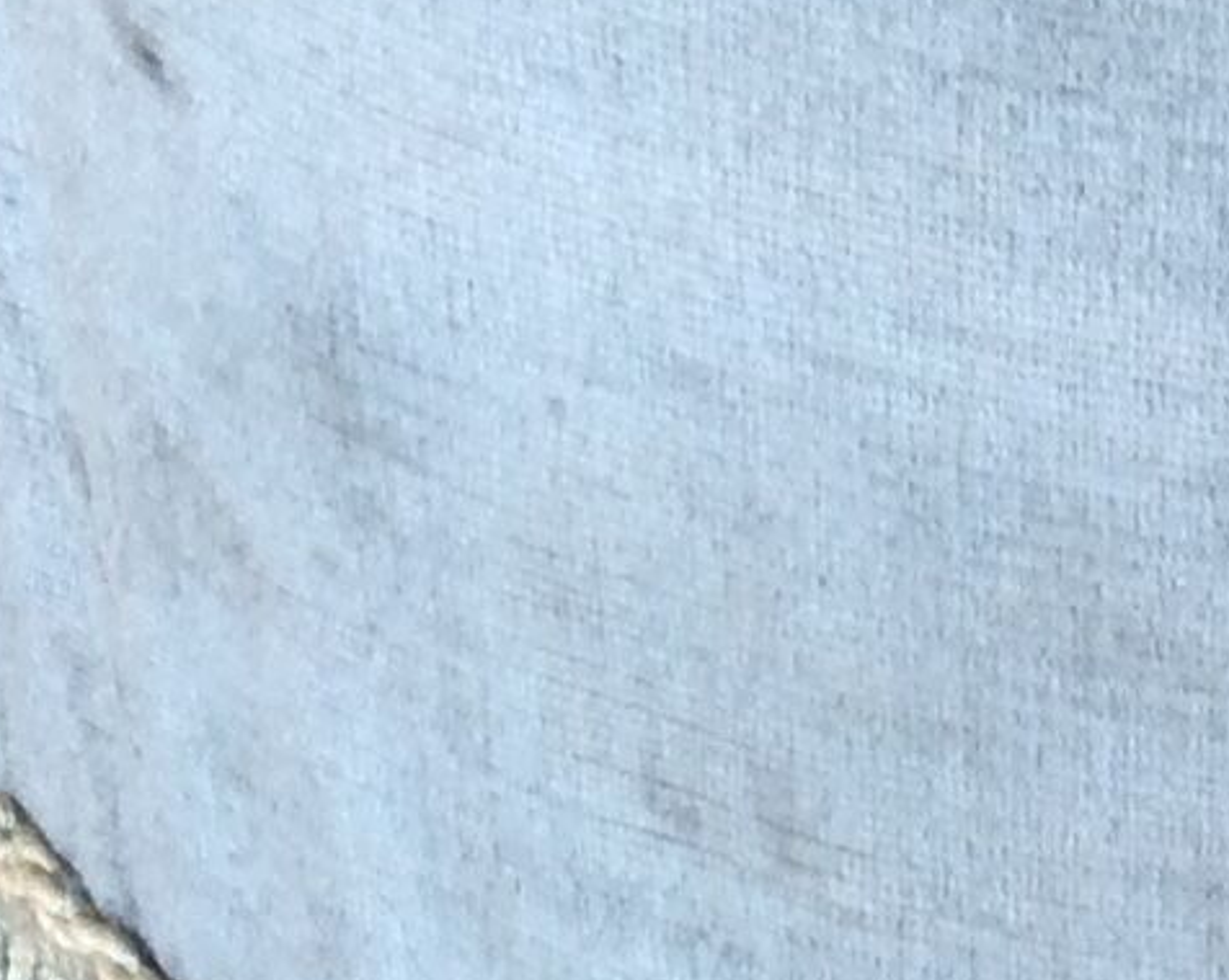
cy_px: 400
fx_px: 6178
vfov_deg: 9.1
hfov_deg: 11.3
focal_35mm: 170
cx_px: 1203
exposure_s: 1/50
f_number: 2.4
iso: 40
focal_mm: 3.3
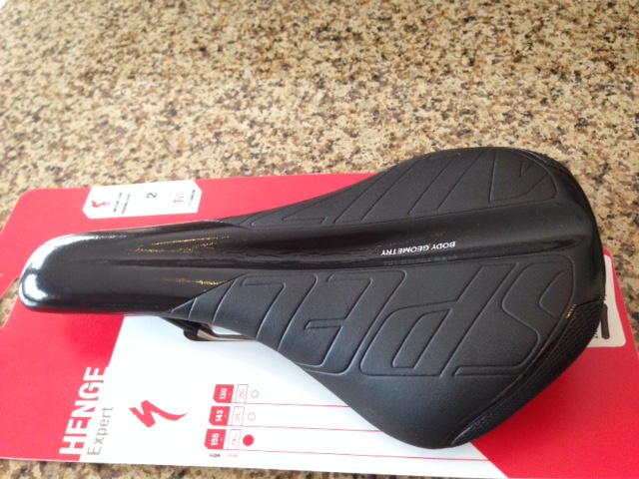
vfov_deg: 42.9
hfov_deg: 55.4
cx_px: 320
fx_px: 609
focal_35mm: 33
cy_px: 240
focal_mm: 4.12
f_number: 2.4
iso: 200
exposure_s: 1/20
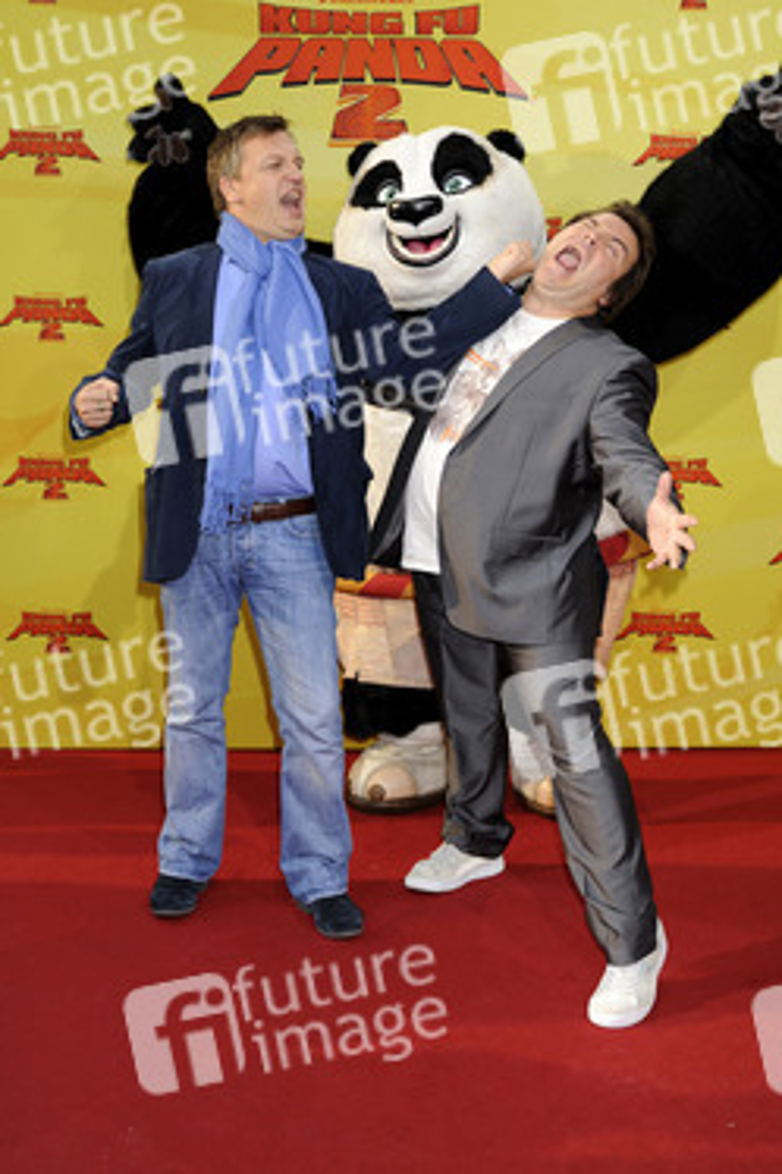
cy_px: 549
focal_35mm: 47
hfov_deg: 28.6
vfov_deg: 41.9
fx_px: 1533
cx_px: 377
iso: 250
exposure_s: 1/250
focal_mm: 44
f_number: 6.3
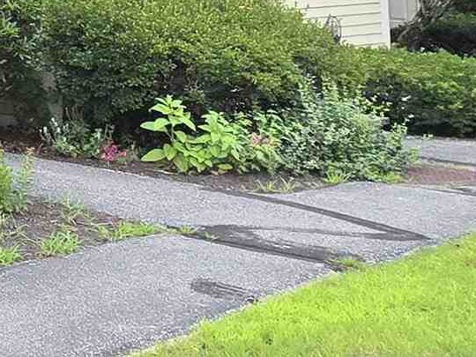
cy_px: -121
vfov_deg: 18.4
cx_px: -509
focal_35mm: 74
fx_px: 1018
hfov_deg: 17.5
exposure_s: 1/1874
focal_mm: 2.2
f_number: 2.2
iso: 50
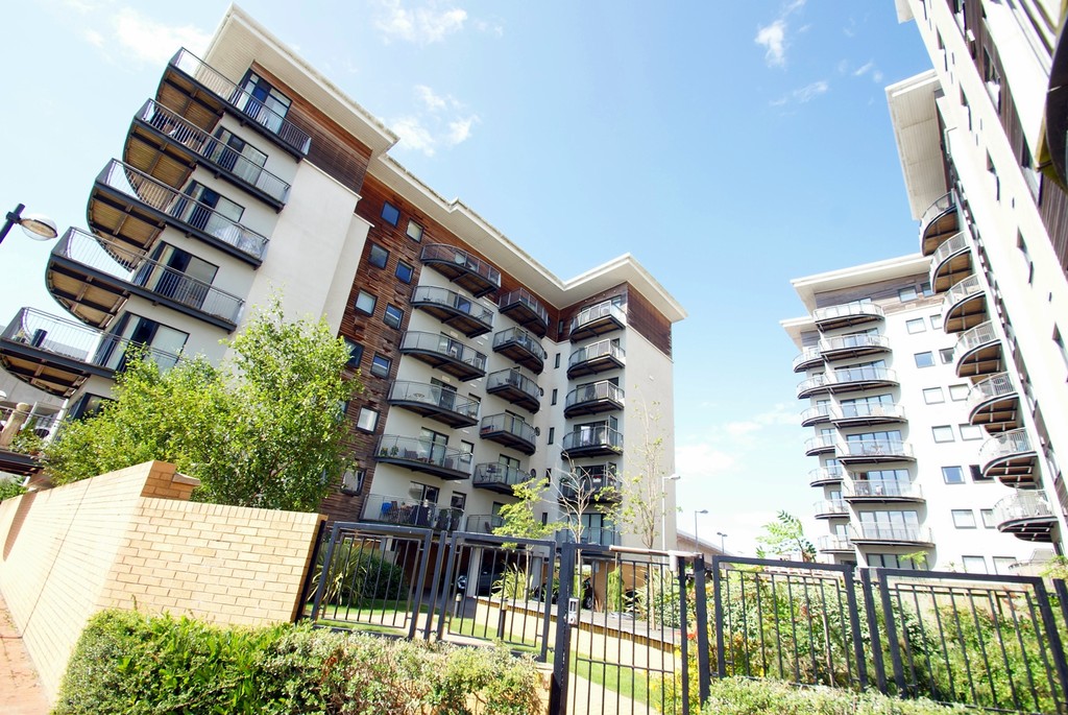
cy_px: 358
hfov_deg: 100.3
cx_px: 534
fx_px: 445
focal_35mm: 15
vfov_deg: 77.5
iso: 100
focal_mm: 10
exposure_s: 1/60
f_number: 6.3
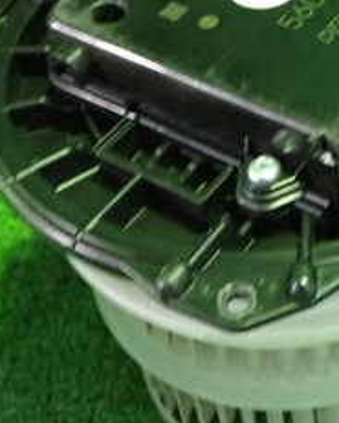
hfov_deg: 18.6
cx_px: 317
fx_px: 1015
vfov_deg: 23.5
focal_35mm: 81
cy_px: 148
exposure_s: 1/25
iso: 800
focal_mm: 5.79
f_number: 2.4
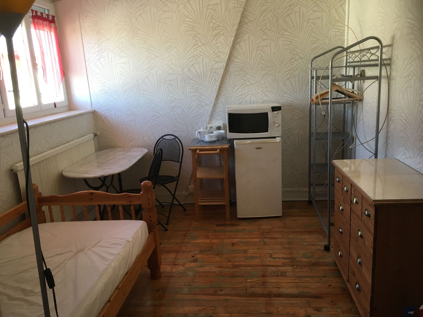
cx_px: 212
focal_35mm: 29
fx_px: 354
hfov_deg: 61.7
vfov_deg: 48.2
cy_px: 158
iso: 40
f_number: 2.2
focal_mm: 4.15
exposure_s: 1/33
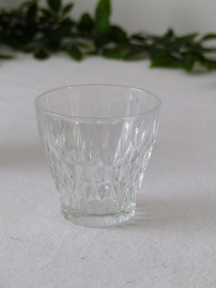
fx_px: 1107
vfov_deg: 14.8
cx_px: 108
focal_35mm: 133
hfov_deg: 11.1
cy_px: 144
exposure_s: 1/60
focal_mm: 21.8
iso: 250
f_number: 2.8
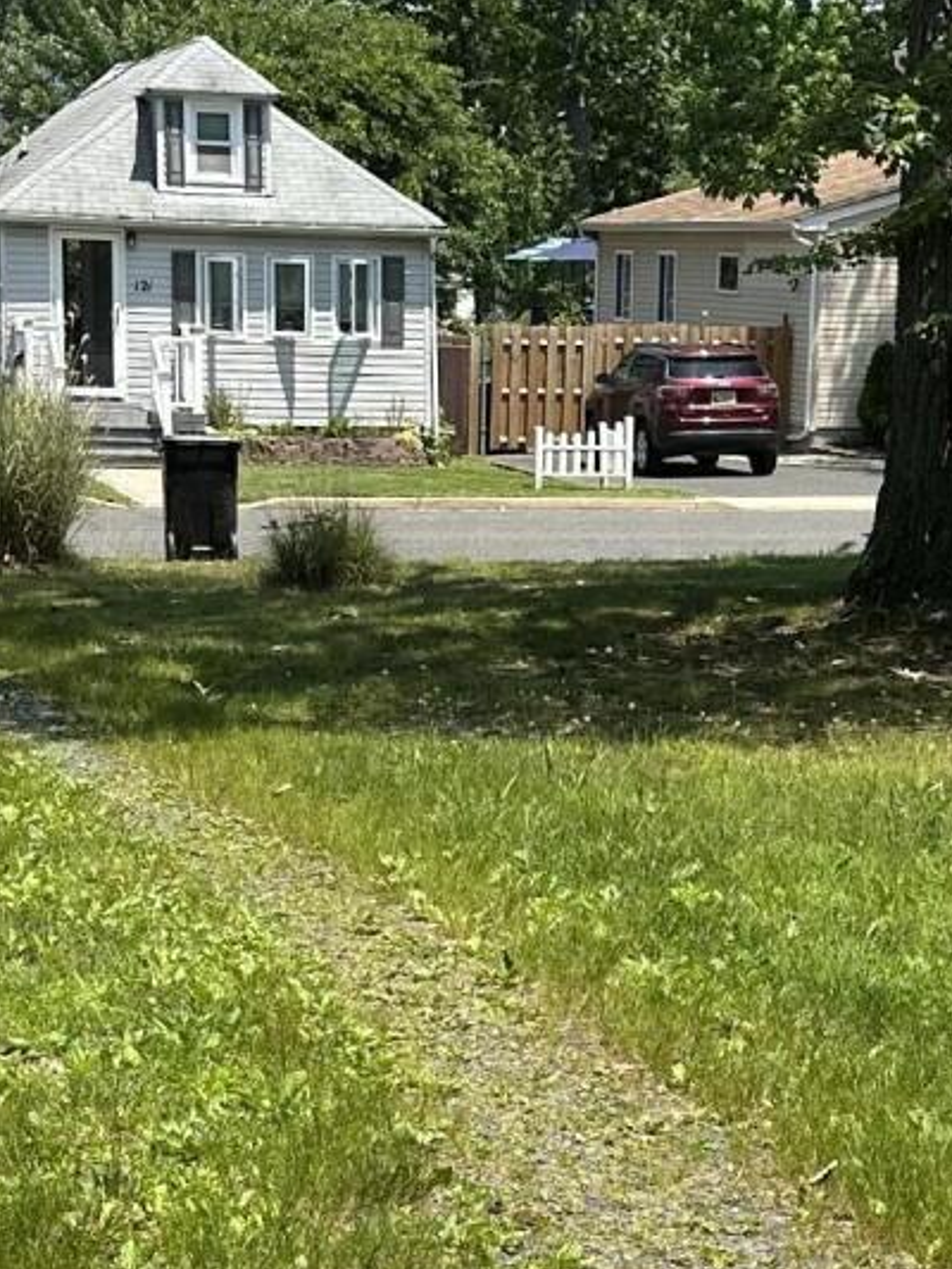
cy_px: 1083
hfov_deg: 16.4
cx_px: 581
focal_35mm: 90
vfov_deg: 21.4
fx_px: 3299
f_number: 1.78
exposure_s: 1/2809
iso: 80
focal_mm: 6.86
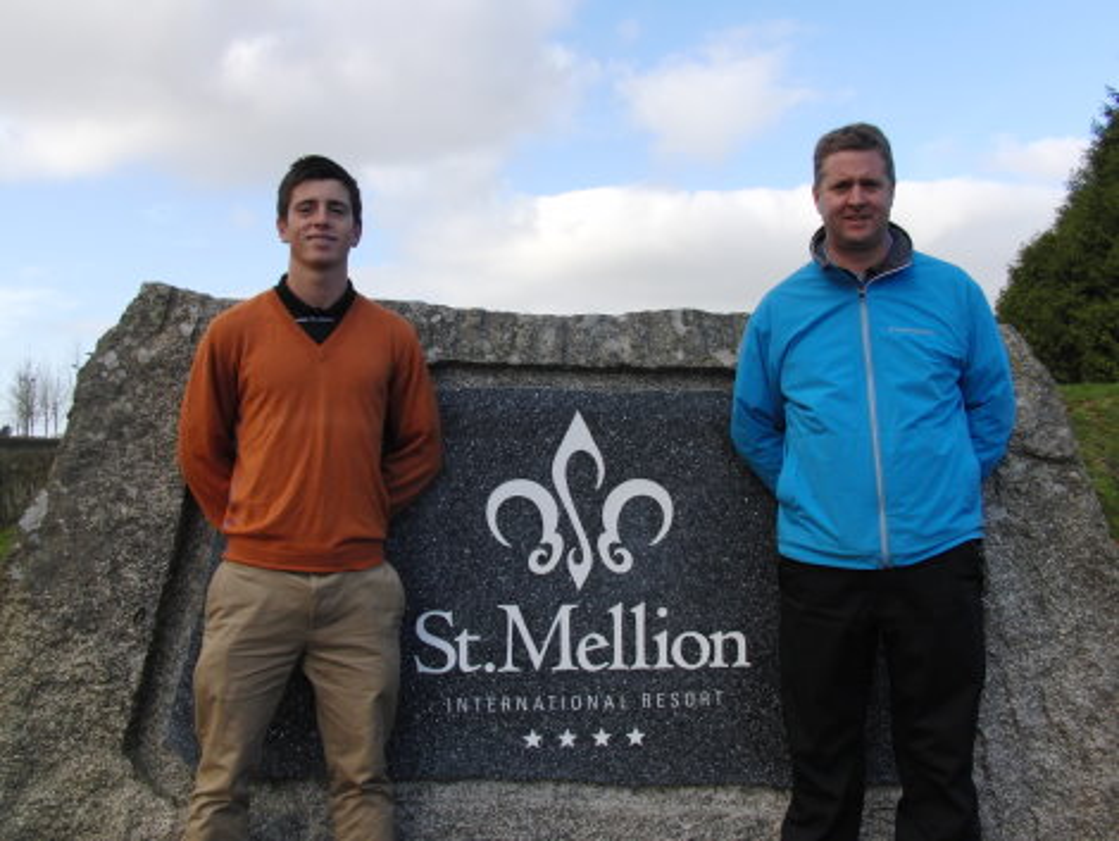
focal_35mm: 39
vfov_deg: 36.9
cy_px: 420
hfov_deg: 47.8
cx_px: 560
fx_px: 1261
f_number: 4.8
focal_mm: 7.9
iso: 100
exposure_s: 1/320
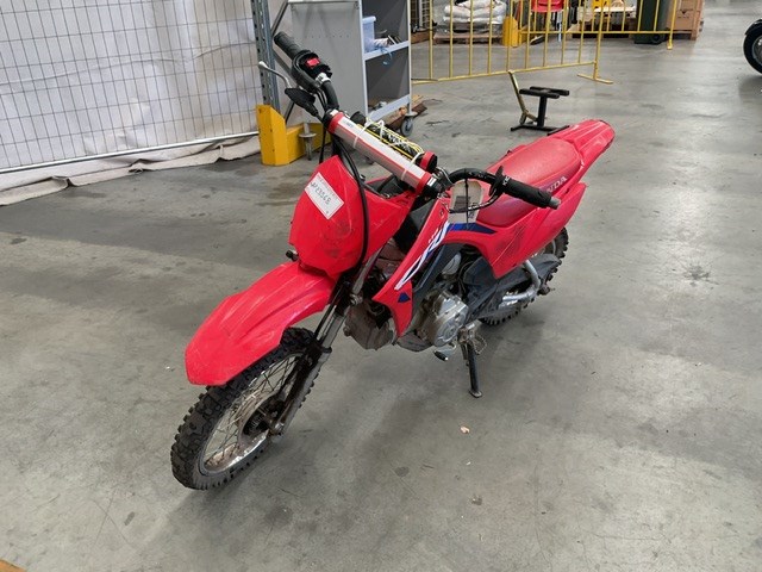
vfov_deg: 48.2
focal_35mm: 29
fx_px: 638
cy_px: 286
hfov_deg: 61.7
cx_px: 381
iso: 40
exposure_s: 1/50
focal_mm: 3
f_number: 1.8
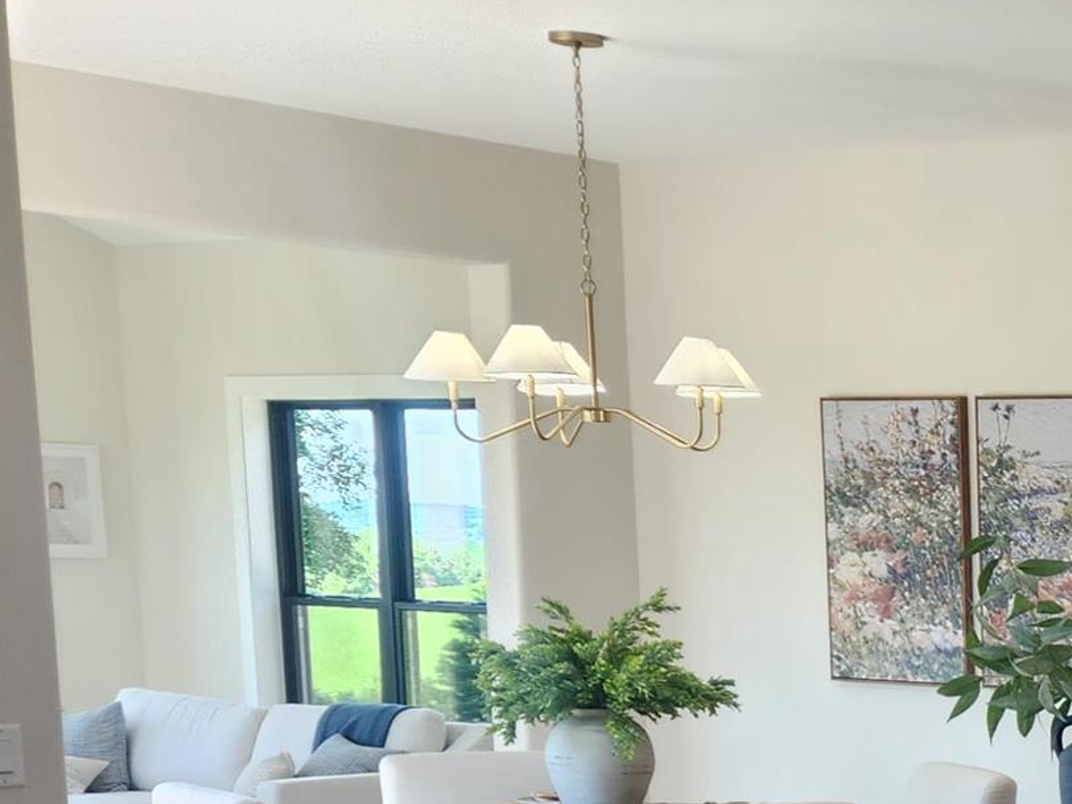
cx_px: 1711
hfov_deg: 19.1
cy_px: 977
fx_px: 2694
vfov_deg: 16.3
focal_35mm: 87
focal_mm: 5.4
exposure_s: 1/120
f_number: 1.8
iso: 50
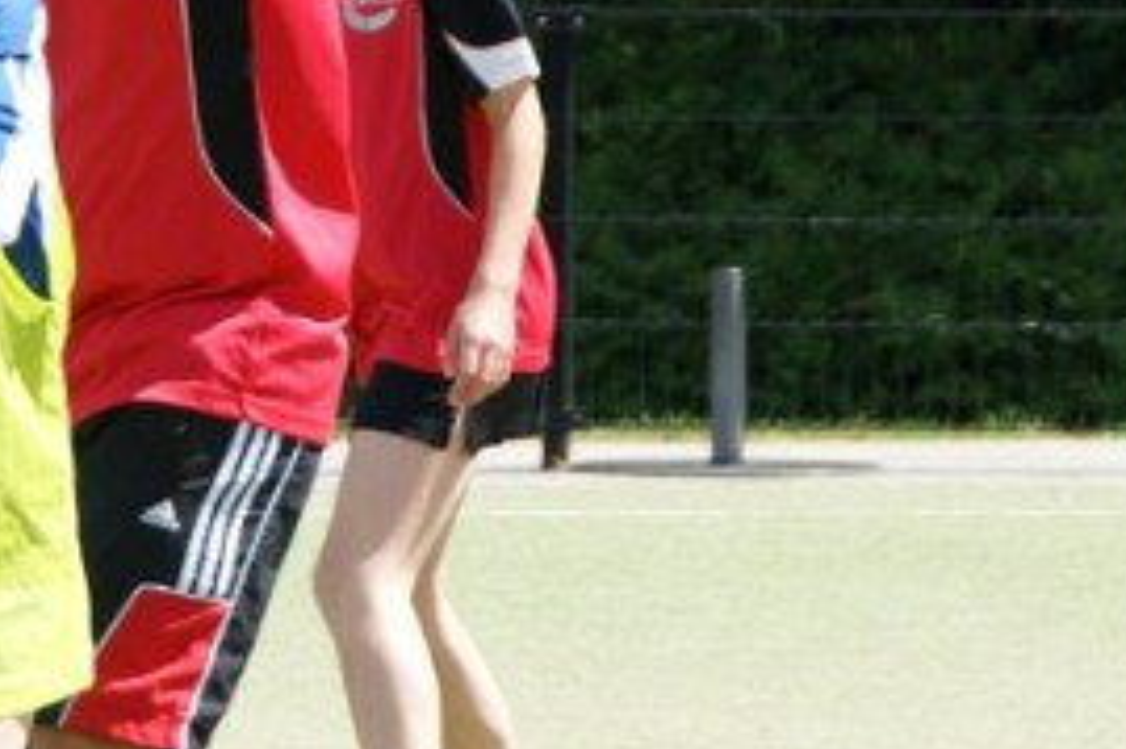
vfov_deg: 2.3
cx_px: 96
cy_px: 226
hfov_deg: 3.5
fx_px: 18582
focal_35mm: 594
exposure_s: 1/400
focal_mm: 135
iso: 200
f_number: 7.1
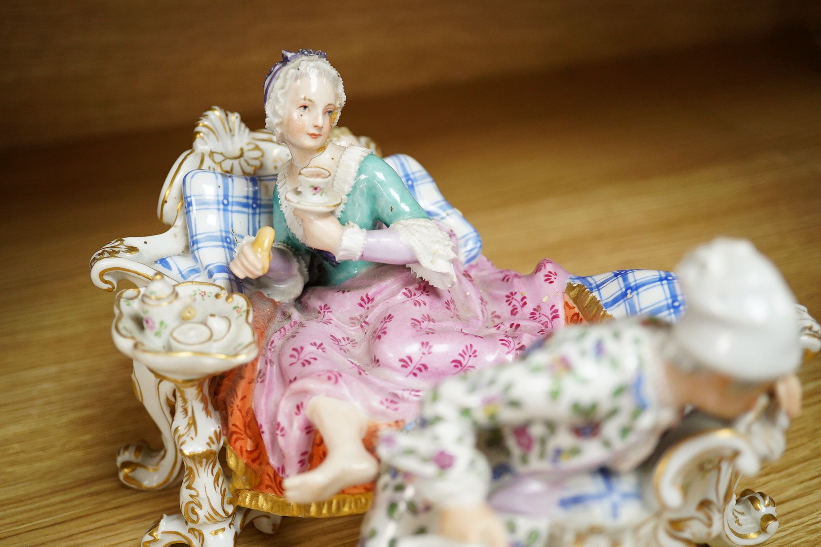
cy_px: 274
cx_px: 410
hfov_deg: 43.6
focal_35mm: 45
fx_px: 1026
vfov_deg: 29.9
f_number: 5.6
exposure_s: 1/400
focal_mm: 30
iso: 2500
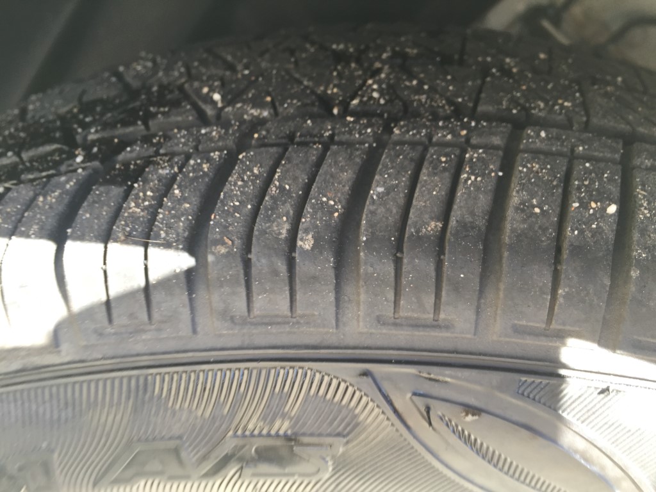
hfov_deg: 61.7
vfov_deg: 48.2
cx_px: 328
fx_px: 550
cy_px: 246
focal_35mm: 29
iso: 32
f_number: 2.2
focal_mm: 4.15
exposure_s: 1/60
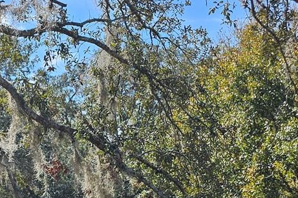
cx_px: -22
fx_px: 687
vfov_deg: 15.5
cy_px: 268
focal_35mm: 83
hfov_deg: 23.1
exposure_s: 1/463
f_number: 1.7
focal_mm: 6.3
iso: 10
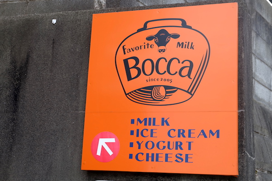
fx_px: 453
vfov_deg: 22.6
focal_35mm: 60
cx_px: 136
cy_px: 90
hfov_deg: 33.4
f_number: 5.6
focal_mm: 40.2
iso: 200
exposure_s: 1/150
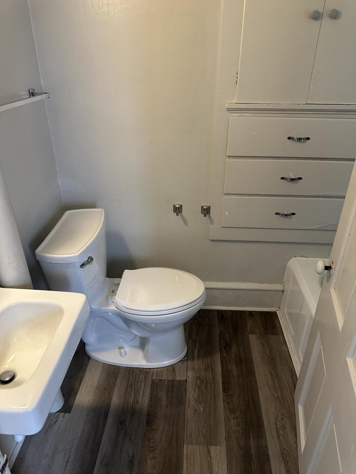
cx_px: 178
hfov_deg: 56.8
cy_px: 237
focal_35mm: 24
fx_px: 329
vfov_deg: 71.6
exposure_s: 1/60
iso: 400
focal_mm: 6.86
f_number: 1.78
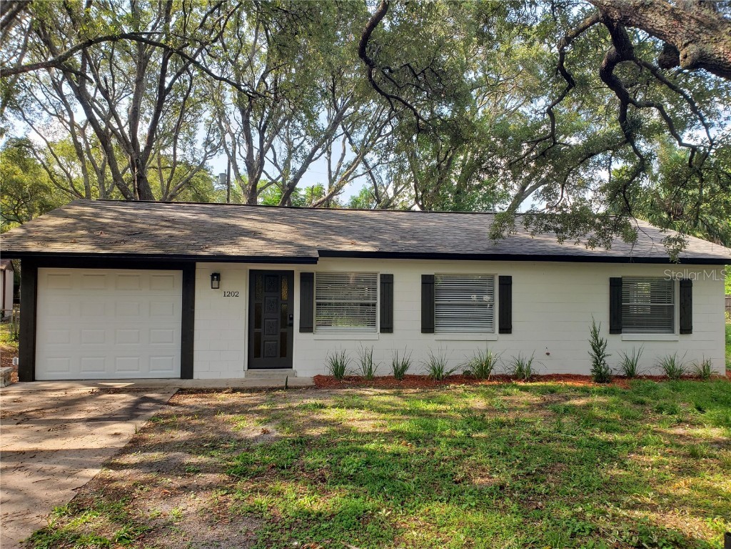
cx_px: 366
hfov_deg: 67.3
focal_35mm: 26
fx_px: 549
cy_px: 274
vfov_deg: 53.1
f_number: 2.4
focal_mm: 4.3
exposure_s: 1/279
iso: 50
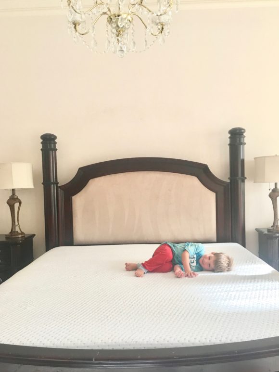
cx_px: 137
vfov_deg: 59.9
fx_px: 322
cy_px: 192
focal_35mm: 30
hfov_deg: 46.8
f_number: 2.2
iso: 40
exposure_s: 1/30
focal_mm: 4.15
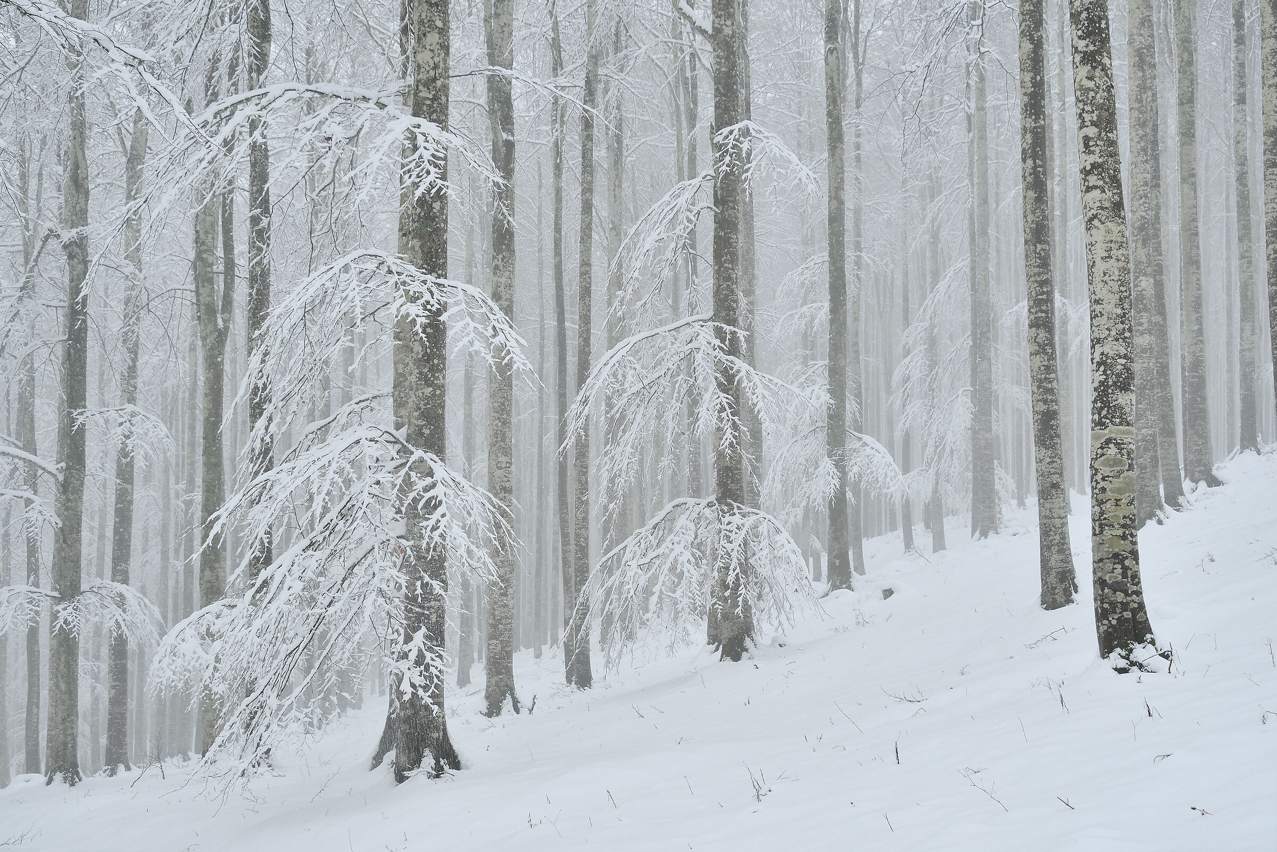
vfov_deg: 25.1
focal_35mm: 54
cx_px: 638
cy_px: 426
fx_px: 1915
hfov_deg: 36.9
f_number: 10
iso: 200
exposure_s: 1/60
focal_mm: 36
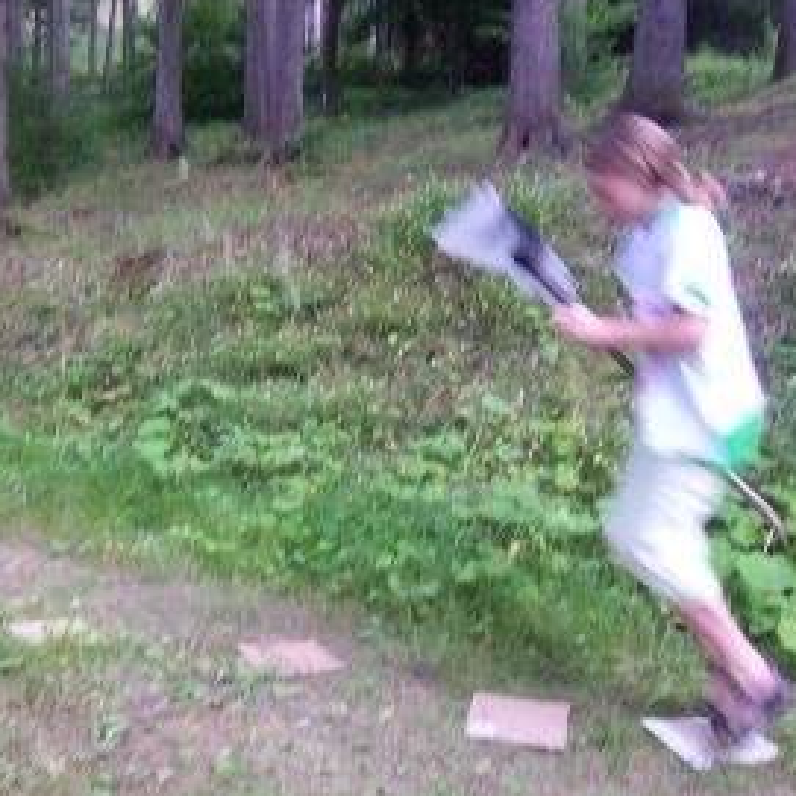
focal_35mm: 40
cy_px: 423
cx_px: 383
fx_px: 1041
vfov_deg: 41.8
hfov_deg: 41.9
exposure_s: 1/30
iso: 160
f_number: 2.8
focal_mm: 3.8
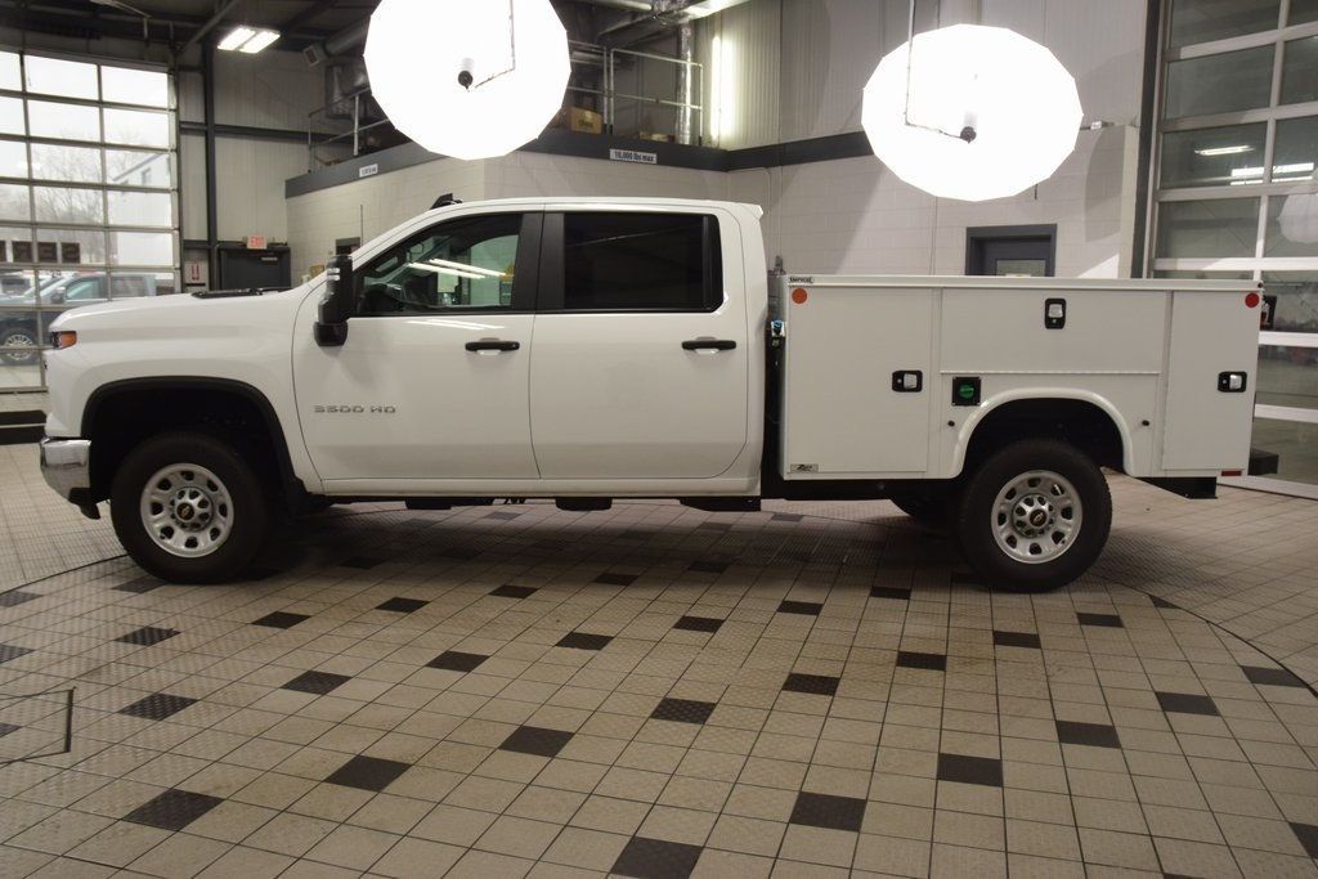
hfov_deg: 67.4
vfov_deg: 47.9
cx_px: 659
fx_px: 989
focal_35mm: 27
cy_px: 440
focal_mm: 18
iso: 800
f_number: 8
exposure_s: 1/60
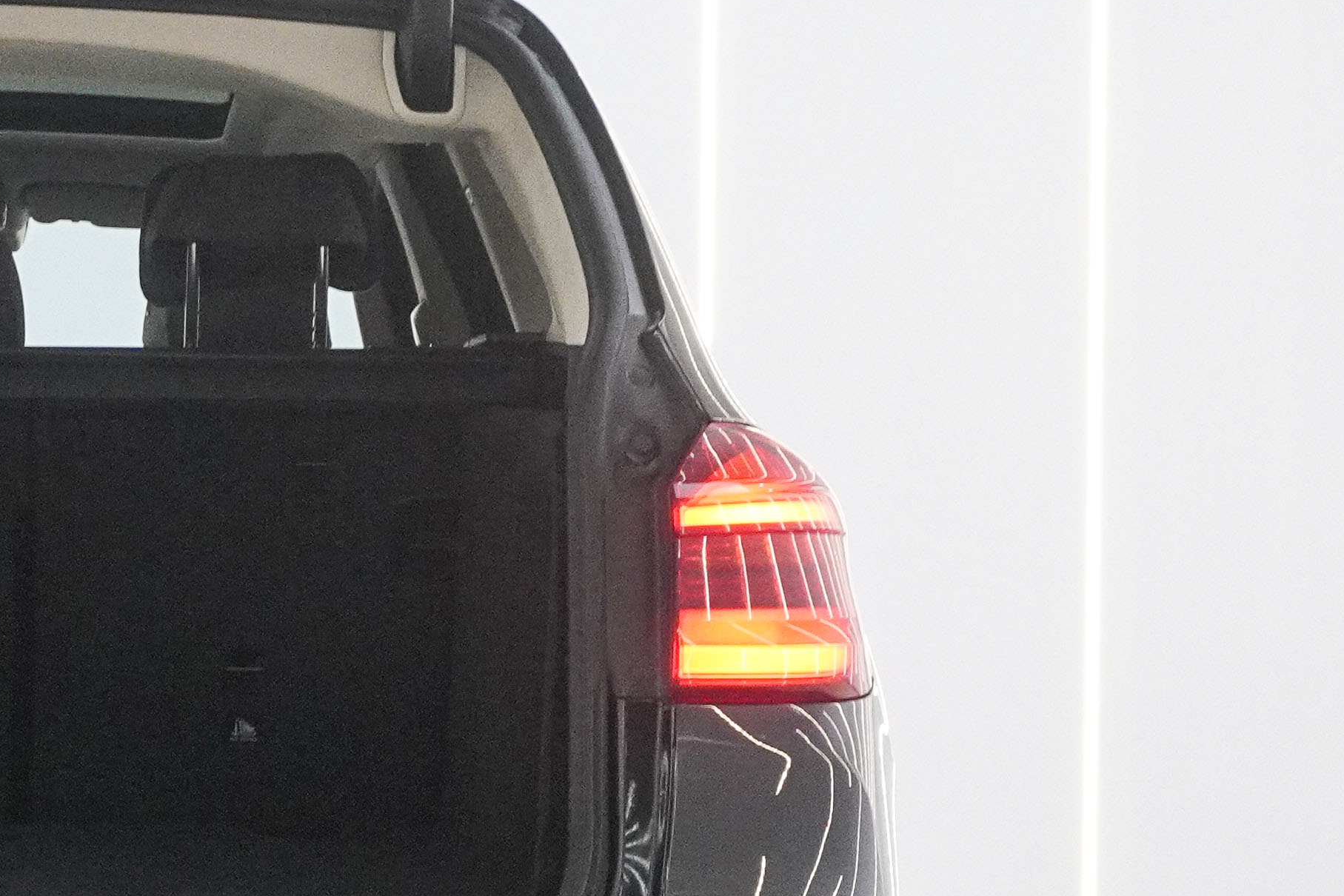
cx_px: -113
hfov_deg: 16.7
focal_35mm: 119
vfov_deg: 11.5
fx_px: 4442
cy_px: 500
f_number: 6.3
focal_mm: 24
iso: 2000
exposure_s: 1/80
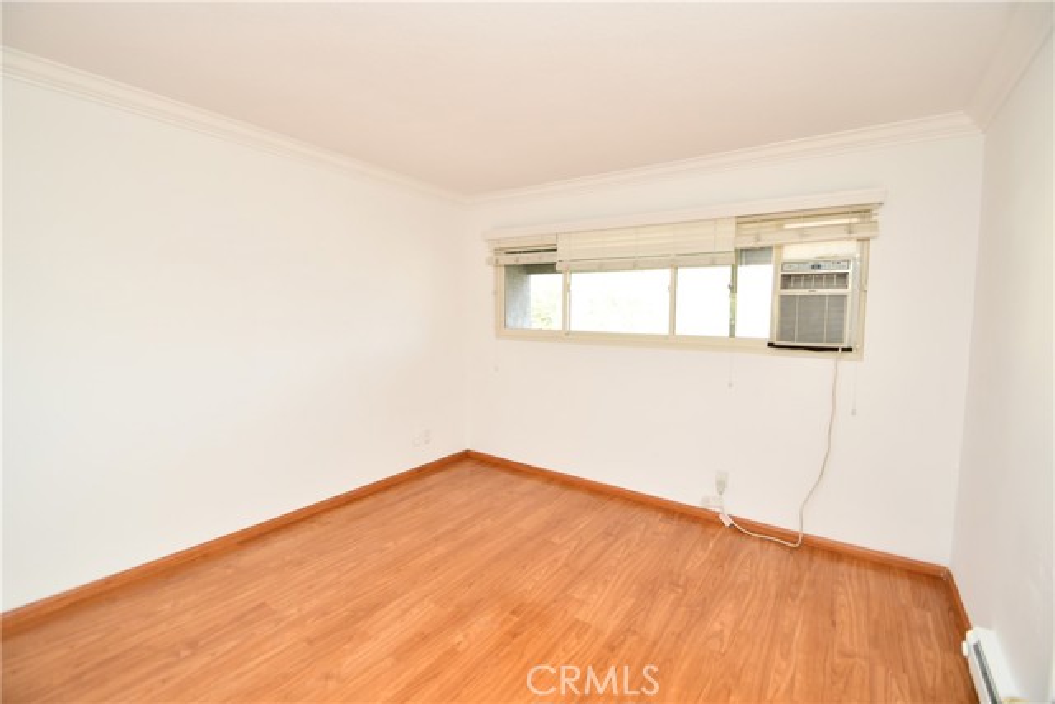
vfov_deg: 77.4
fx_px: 440
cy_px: 352
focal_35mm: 15
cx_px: 528
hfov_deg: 100.4
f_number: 4
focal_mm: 10
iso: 400
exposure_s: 1/60
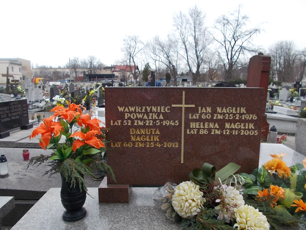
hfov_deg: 67.3
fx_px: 230
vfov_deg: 53.1
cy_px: 115
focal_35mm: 26
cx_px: 153
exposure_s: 1/320
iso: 80
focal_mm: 4.6
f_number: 3.2
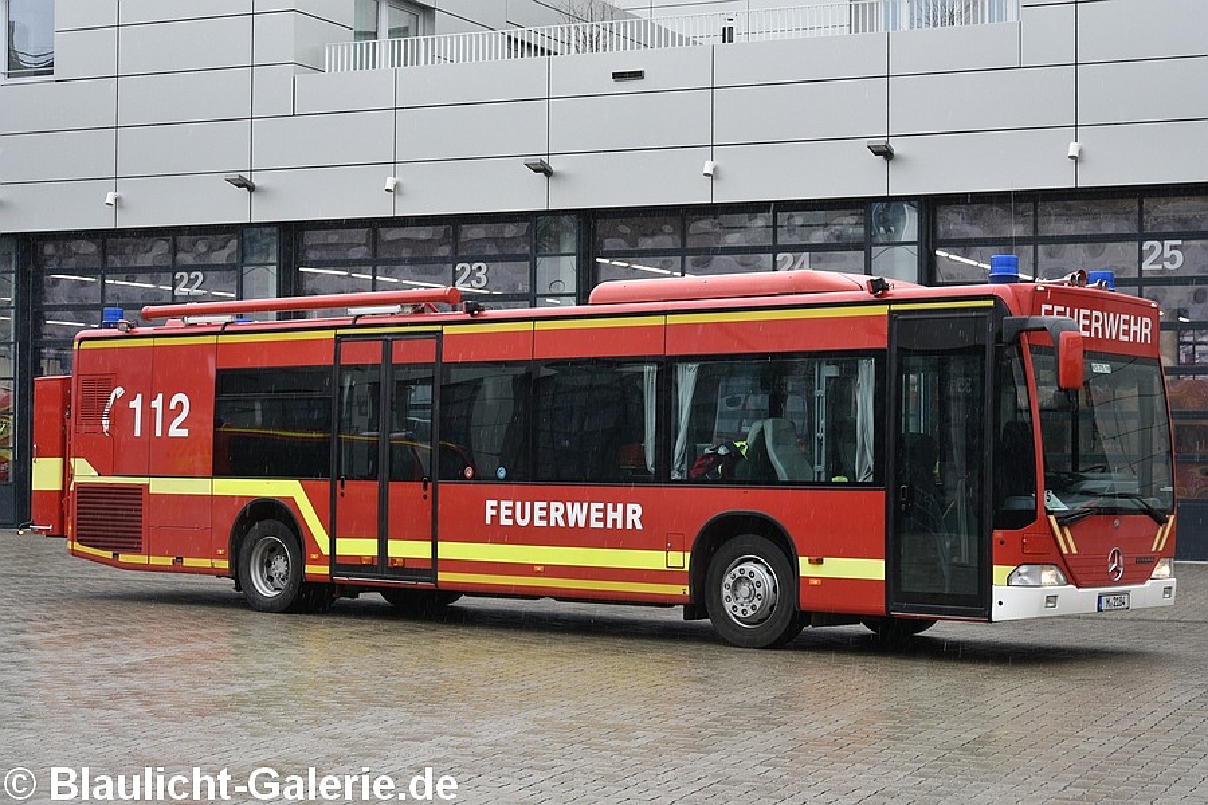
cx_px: 604
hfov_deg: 36.2
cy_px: 402
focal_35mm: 55
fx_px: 1845
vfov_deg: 24.6
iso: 400
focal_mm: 55
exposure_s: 1/125
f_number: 5.6
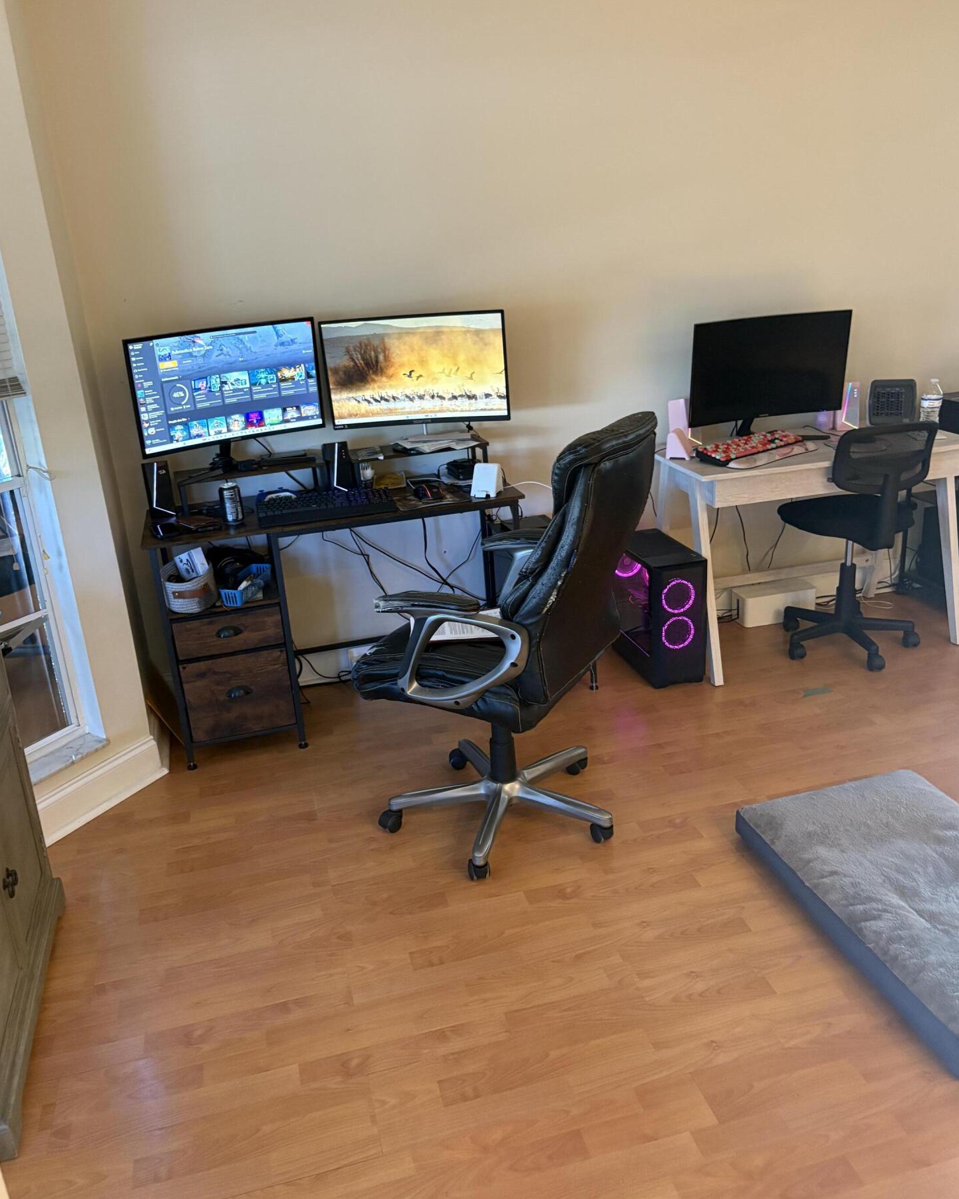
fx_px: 994
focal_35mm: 28
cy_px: 584
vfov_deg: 62.2
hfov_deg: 51.5
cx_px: 487
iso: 500
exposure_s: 1/60
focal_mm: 5.96
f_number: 1.6
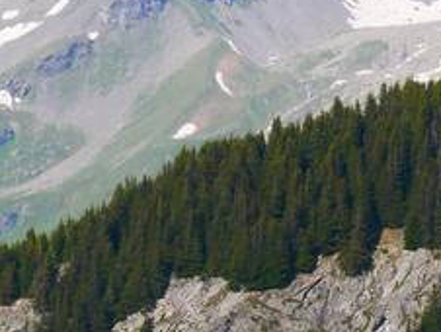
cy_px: -82
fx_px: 5854
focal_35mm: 459
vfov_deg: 3.2
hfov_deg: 4.3
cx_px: 639
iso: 400
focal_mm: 65
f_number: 10
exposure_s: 1/800
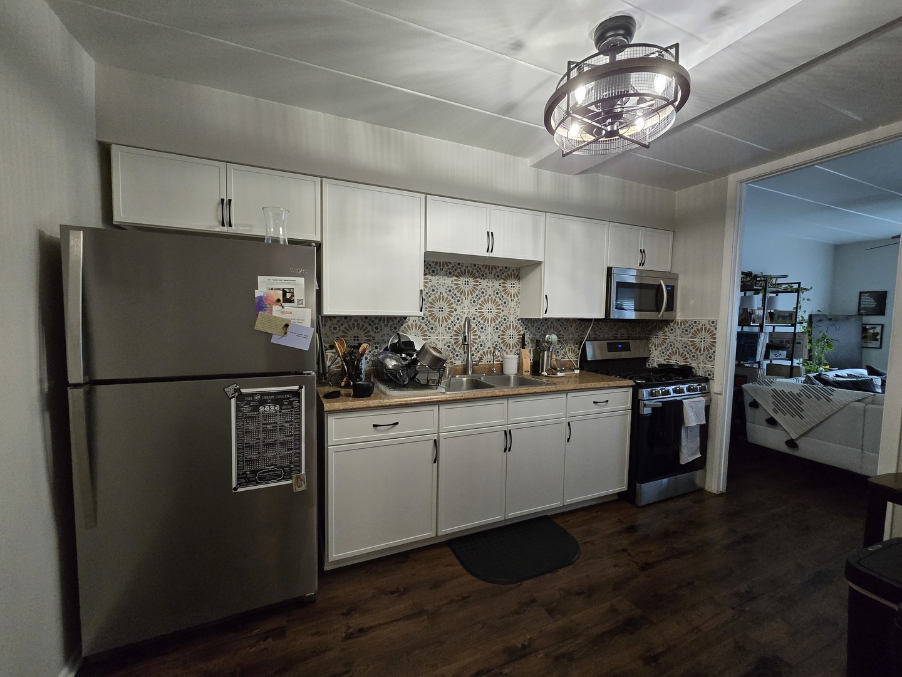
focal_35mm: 13
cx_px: 451
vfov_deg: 89.9
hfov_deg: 106.2
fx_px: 339
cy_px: 338
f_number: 2.2
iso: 640
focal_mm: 2.2
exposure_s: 1/60
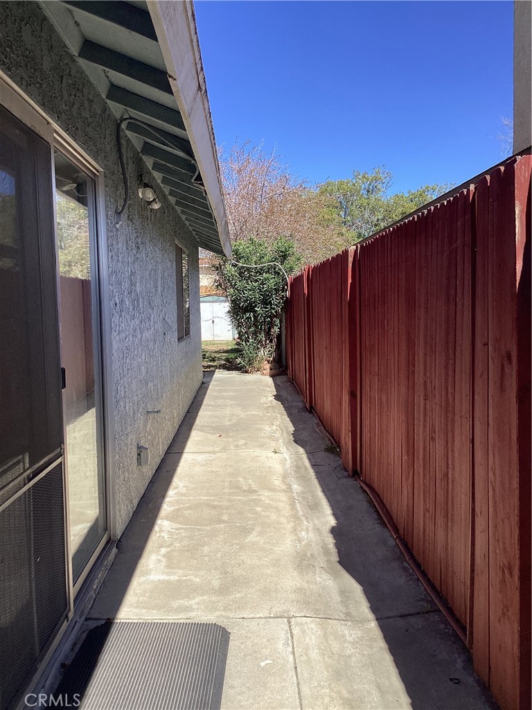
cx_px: 266
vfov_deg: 58.4
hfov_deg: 45.4
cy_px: 355
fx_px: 635
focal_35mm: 31
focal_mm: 3.3
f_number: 2.4
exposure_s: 1/1148
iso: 25
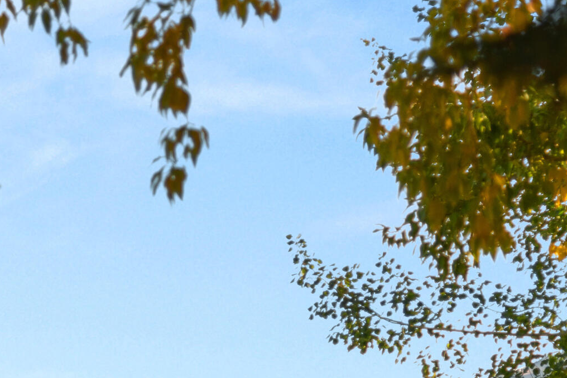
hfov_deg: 8.1
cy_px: 477
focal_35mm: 254
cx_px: -49
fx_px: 4001
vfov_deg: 5.4
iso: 100
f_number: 4
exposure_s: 1/1000
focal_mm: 86
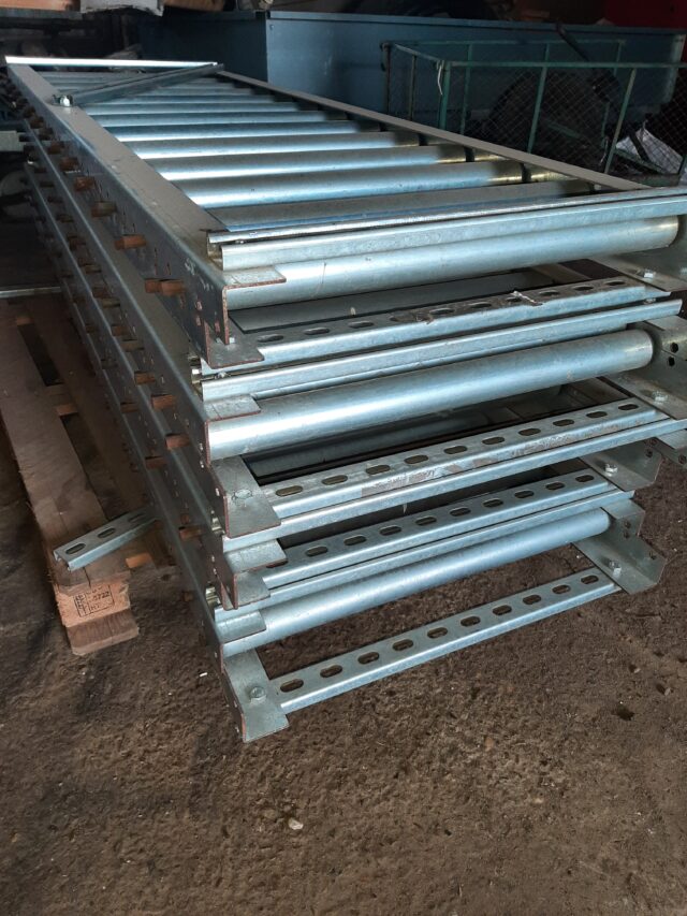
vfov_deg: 67.3
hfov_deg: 53.1
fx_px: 688
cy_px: 458
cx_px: 344
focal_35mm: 26
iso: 100
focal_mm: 3.93
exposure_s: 1/50
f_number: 1.7
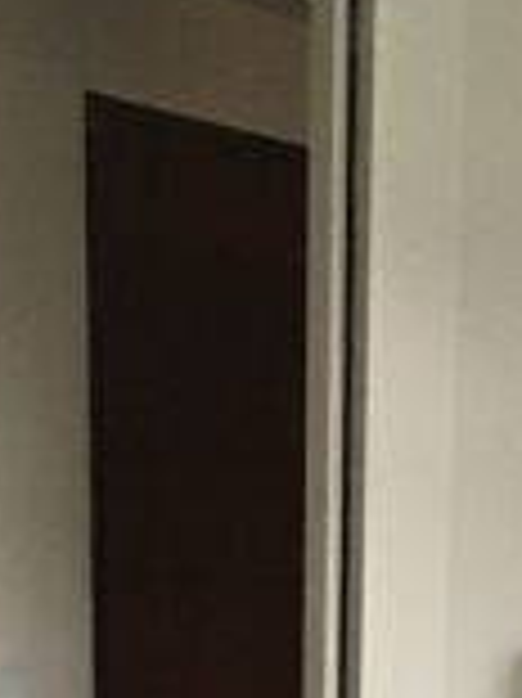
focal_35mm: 80
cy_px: 835
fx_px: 1611
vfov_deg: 22.5
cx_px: 576
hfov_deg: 17.8
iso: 200
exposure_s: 1/25
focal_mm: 4.15
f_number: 2.2
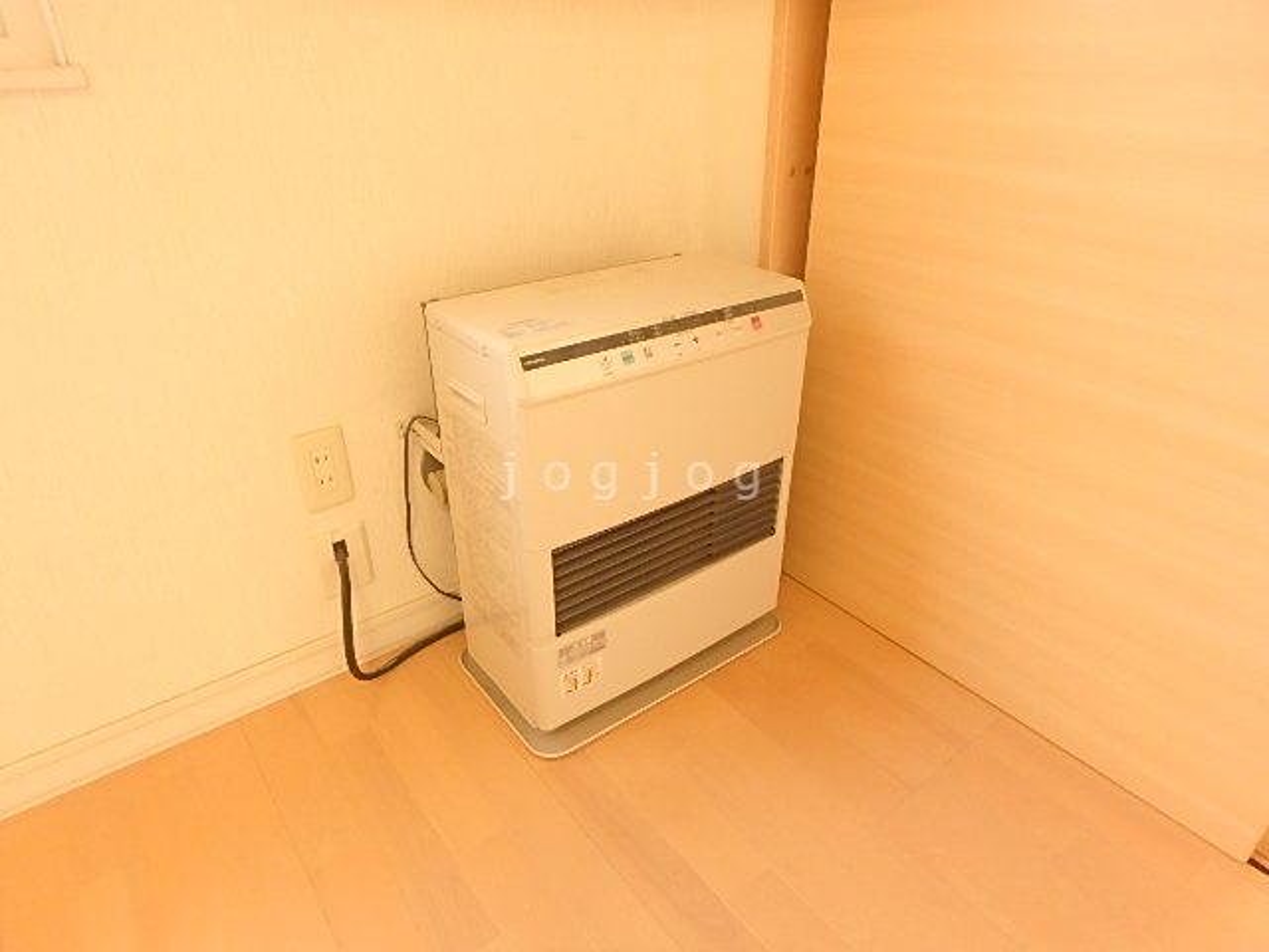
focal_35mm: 21
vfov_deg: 63.4
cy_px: 476
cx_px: 634
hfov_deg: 79.0
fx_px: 770
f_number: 3.5
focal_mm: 3.7
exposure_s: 1/30
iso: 250
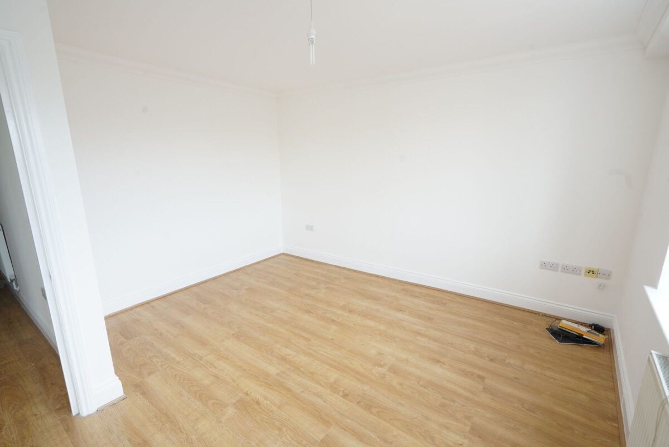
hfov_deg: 96.7
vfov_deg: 73.8
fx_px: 297
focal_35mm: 16
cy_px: 224
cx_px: 334
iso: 400
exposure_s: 1/25
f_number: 8
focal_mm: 16
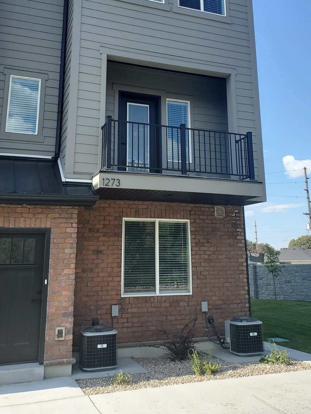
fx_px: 419
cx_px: 168
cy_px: 142
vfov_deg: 51.7
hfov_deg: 40.7
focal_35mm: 35
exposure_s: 1/807
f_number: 2.4
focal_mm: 4.3
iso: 50
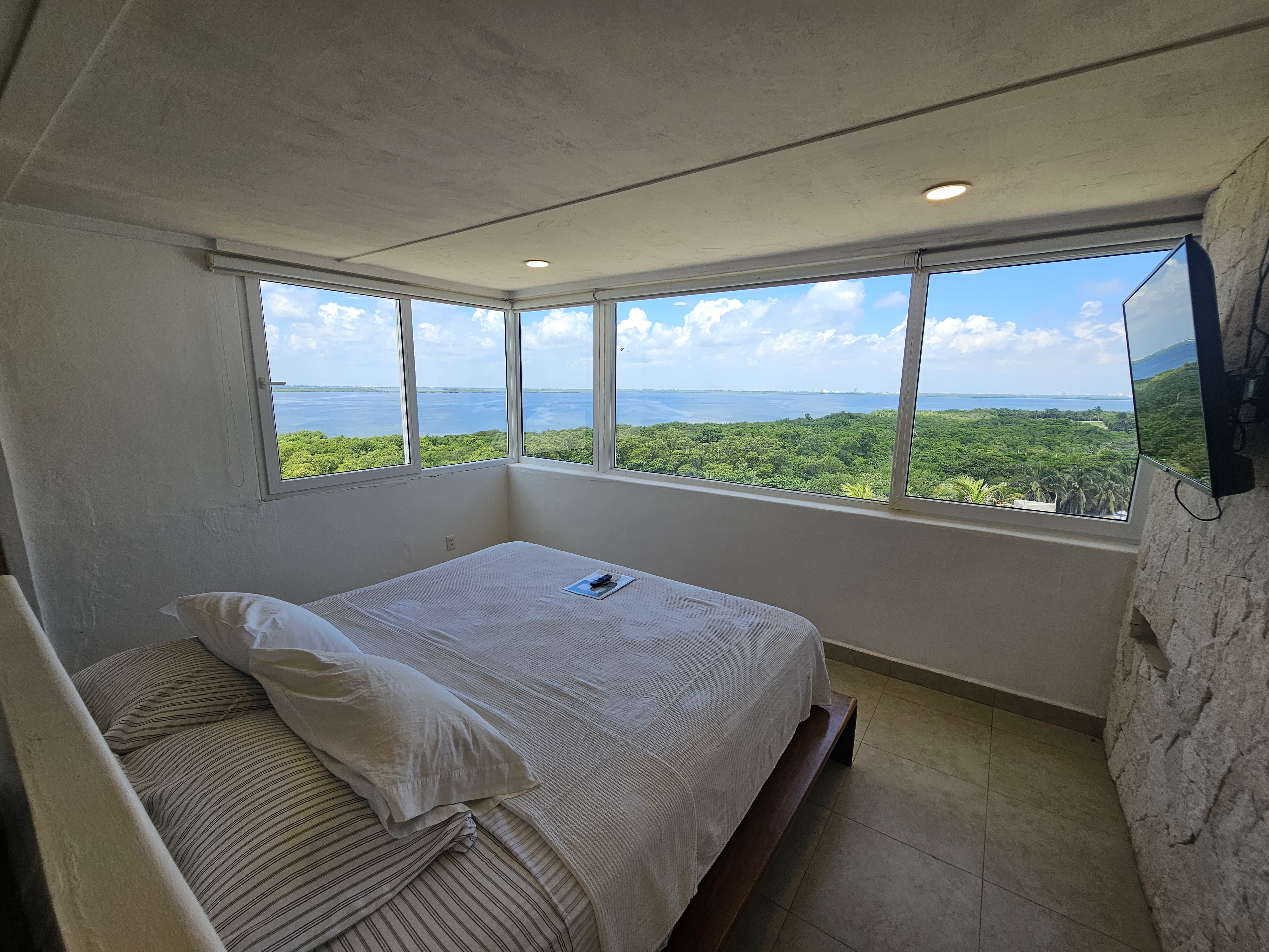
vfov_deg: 89.9
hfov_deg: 106.2
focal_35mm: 13
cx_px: 634
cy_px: 476
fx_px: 477
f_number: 2.2
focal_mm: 2.2
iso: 50
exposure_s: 1/392
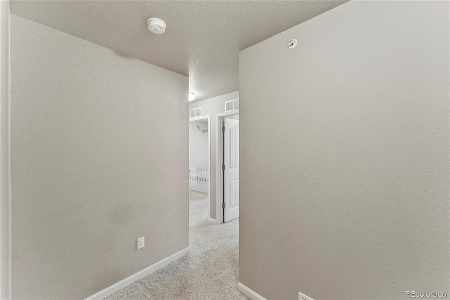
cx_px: 225
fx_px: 175
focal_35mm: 14
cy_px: 150
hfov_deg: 104.3
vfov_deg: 81.2
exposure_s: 1/2
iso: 800
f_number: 8
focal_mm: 14
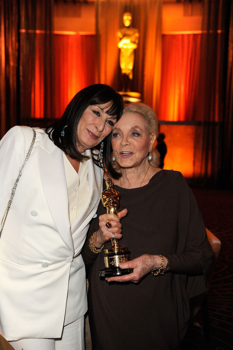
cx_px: 116
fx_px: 330
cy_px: 175
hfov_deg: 38.9
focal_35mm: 34
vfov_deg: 55.8
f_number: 3.2
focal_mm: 34
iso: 2000
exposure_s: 1/125
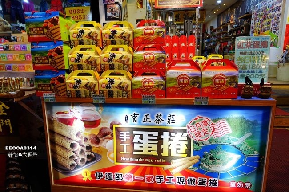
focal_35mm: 24
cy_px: 96
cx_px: 144
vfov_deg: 53.1
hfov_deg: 73.8
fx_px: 193
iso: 125
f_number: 2.8
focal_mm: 8.8
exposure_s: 1/30
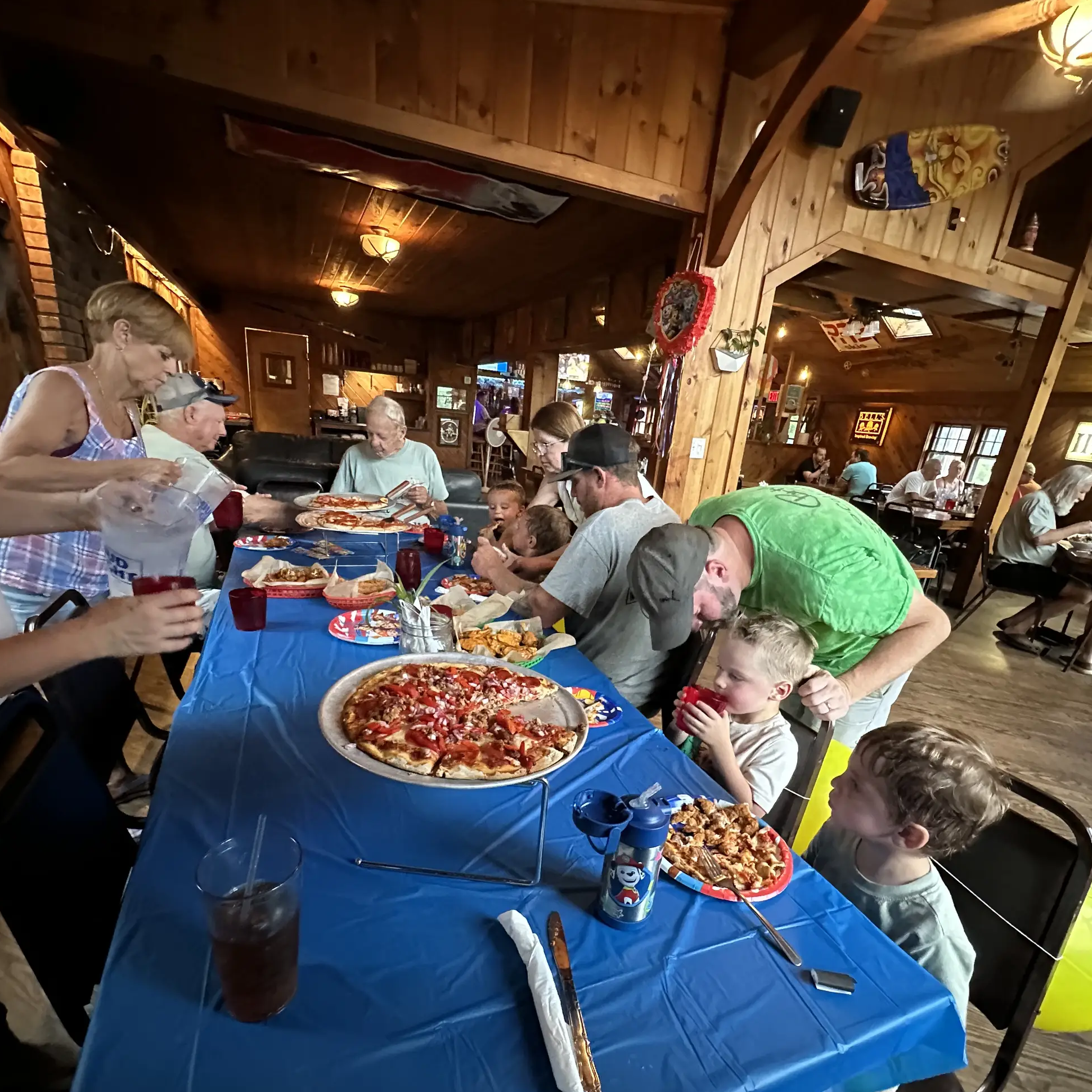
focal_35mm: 17
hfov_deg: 84.0
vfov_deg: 83.4
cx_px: 547
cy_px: 630
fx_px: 607
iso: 1000
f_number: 2.2
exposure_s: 1/40
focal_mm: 2.22
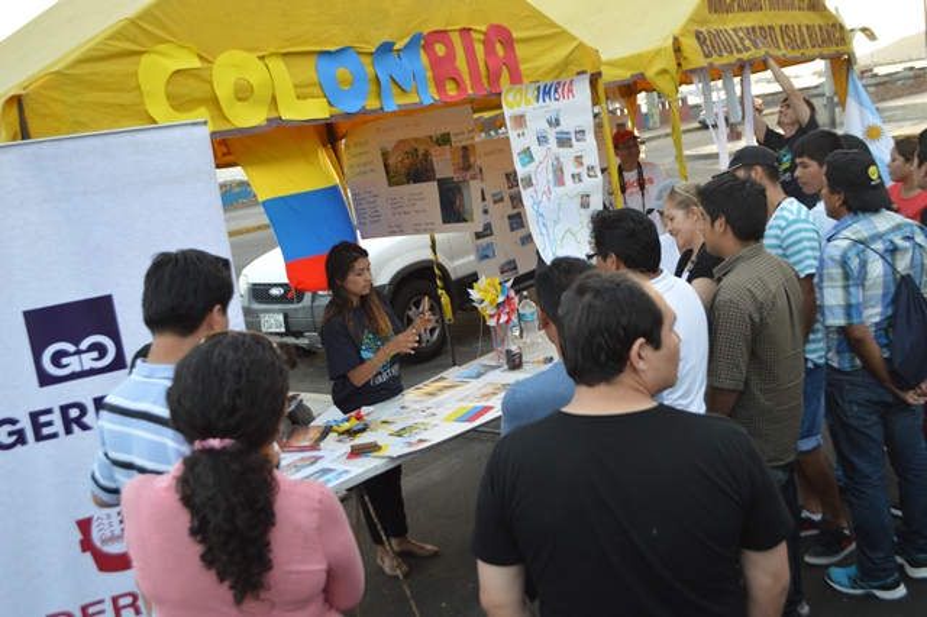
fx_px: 1004
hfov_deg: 49.6
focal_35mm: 39
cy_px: 308
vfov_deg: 34.2
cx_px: 464
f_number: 5
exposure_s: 1/100
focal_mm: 26
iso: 400
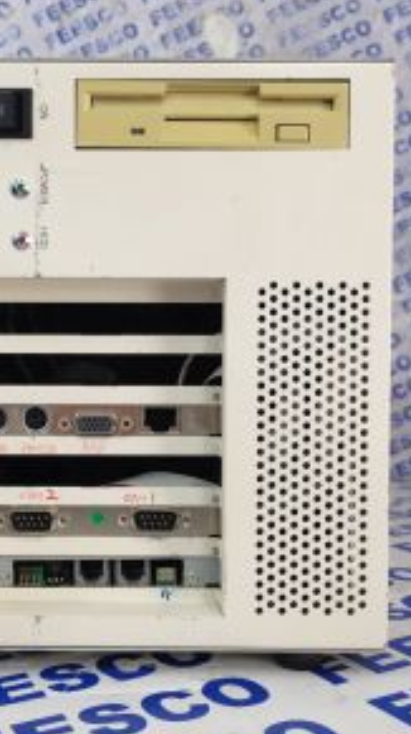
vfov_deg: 51.7
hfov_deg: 30.0
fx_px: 758
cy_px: 368
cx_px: 121
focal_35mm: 39
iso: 500
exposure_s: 1/40
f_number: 1.8
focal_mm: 5.58
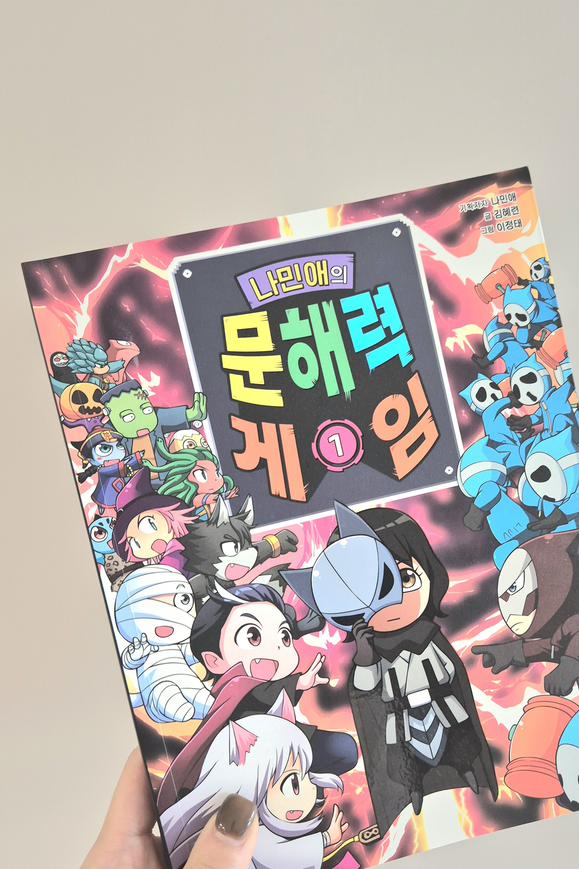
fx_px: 700
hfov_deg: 44.8
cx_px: 338
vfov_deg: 63.3
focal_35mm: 29
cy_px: 499
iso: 125
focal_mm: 5.4
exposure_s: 1/60.2
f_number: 1.8
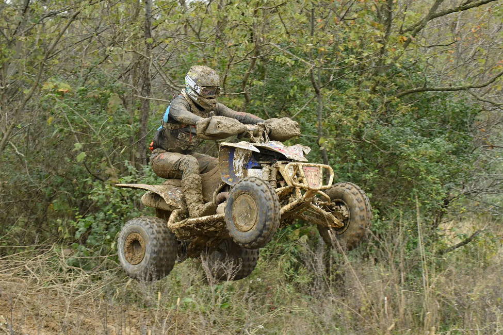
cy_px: 168
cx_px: 252
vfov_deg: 9.6
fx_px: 1991
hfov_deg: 14.4
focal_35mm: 142
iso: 1600
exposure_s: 1/1000
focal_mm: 95
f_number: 5.6
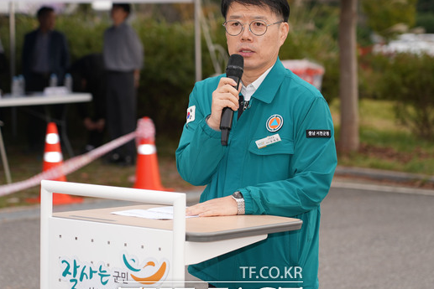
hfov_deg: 15.8
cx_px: 210
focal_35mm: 130
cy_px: 151
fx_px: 1568
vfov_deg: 10.6
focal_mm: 105
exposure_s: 1/250
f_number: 4
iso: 100
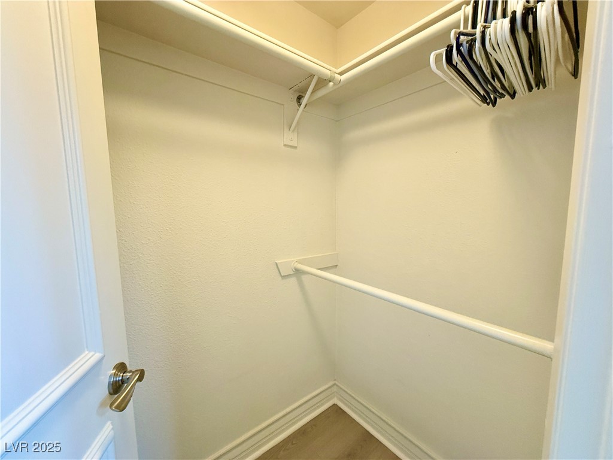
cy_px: 230
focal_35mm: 14
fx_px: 248
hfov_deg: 102.1
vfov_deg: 85.7
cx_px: 306
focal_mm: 2.22
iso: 320
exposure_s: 1/60
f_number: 2.2
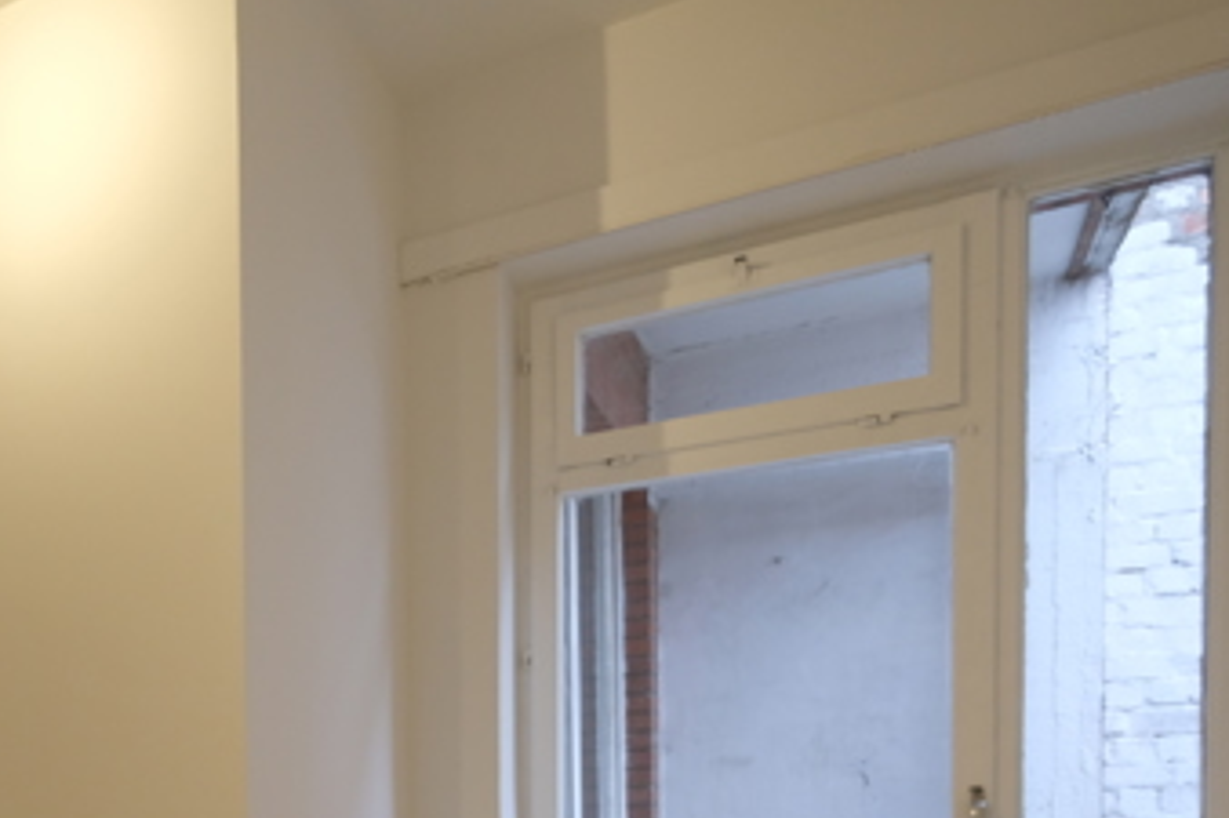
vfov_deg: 36.9
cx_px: 29
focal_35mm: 32
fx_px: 1092
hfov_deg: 49.2
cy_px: 814
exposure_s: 1/90
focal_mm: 10
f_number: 4
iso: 800
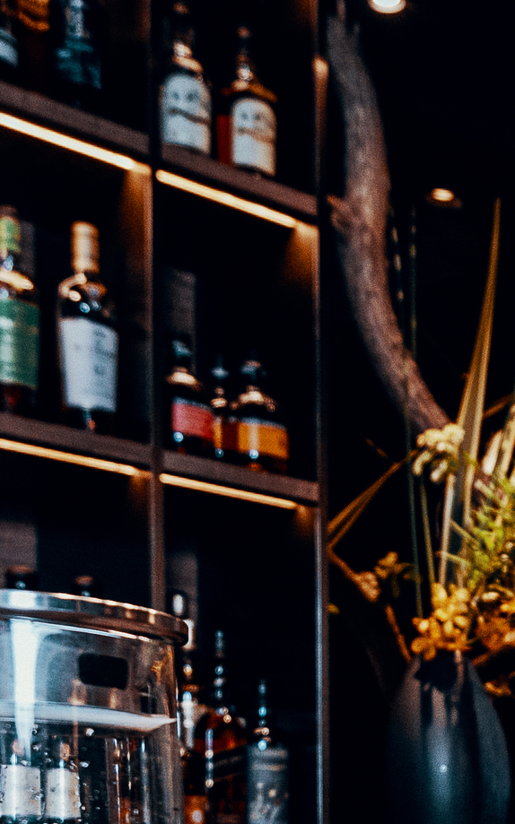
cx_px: 900
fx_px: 1595
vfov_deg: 26.3
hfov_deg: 15.9
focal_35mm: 71
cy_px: 948
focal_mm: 16
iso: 800
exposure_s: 1/100
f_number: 4
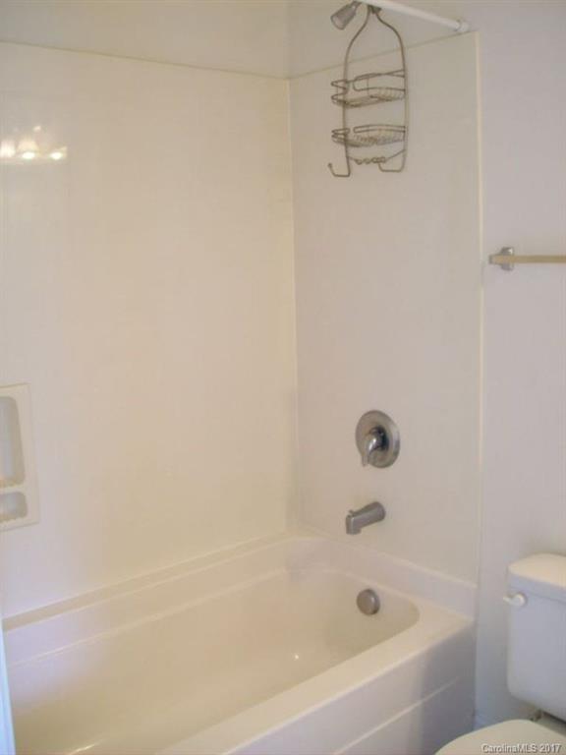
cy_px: 378
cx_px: 283
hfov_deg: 39.7
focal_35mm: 36
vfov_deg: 51.4
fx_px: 785
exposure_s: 1/8.66
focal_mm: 6
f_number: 2.7
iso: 80
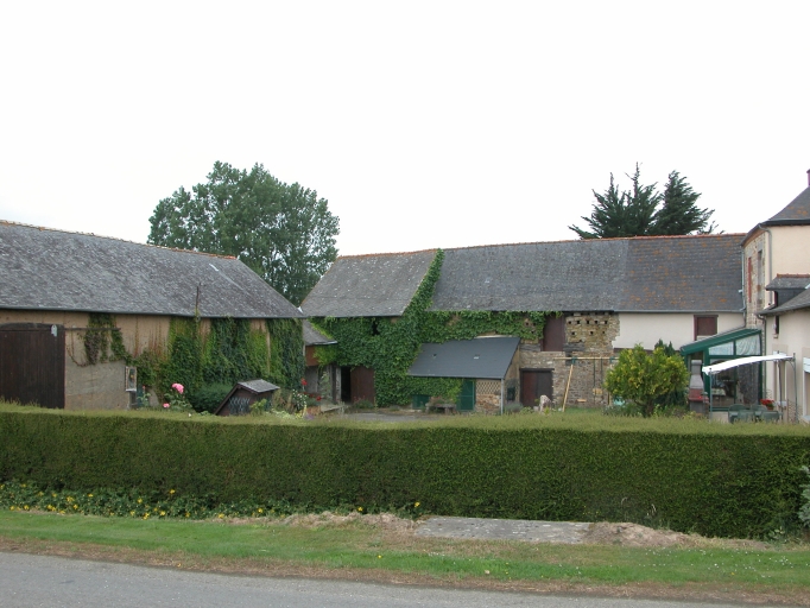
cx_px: 405
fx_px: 819
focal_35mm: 35
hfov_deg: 52.6
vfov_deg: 40.7
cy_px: 304
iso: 100
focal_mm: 8.9
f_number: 5
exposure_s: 1/138
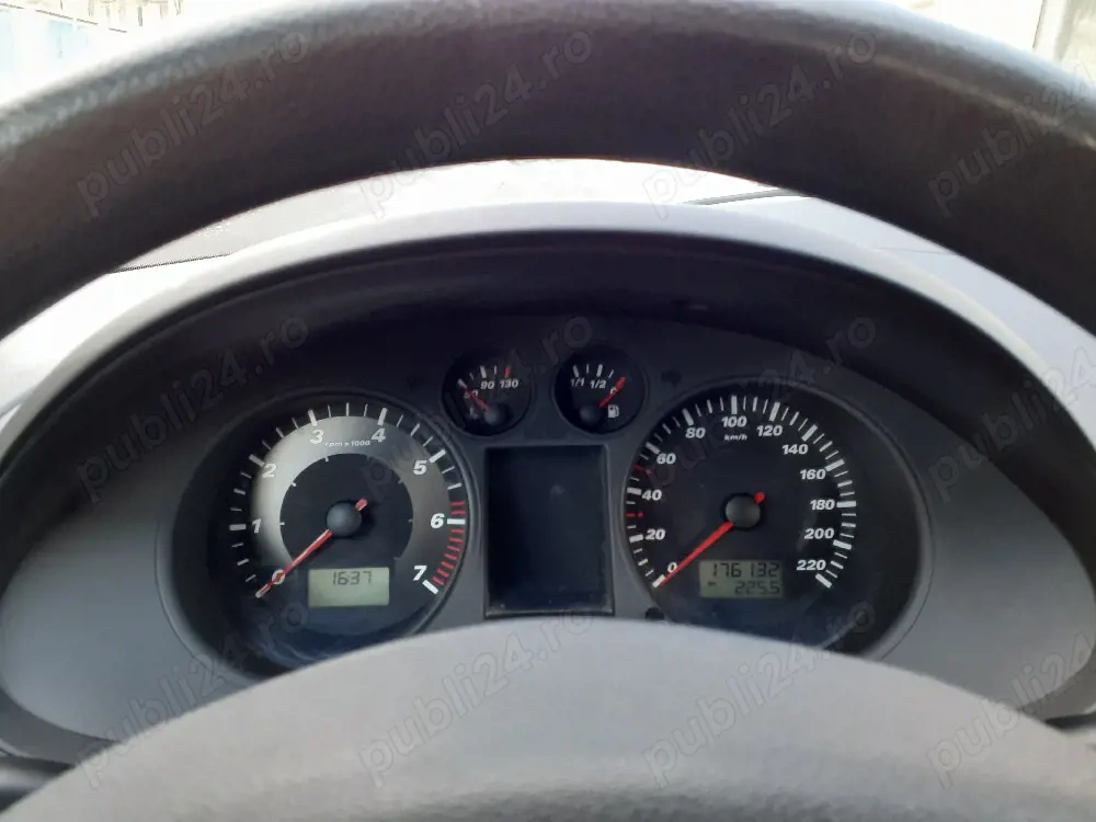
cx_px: 548
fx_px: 855
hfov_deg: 65.3
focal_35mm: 27
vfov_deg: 51.4
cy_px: 411
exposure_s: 1/50
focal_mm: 3.6
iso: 160
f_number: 1.9
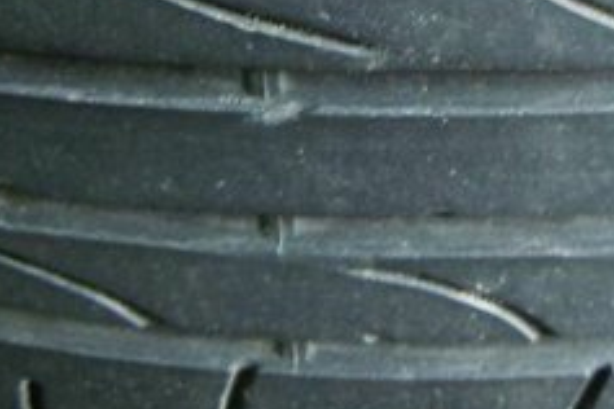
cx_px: 500
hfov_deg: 25.2
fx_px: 1347
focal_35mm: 79
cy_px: -72
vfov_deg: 16.6
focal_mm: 5.4
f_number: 3.5
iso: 400
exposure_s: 1/4
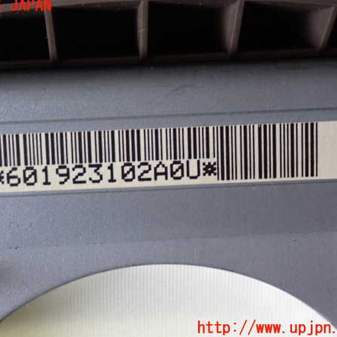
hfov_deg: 23.3
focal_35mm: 74
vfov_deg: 23.4
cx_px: 141
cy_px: 167
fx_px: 815
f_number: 3.6
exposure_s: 1/25
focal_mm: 11.09
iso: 800
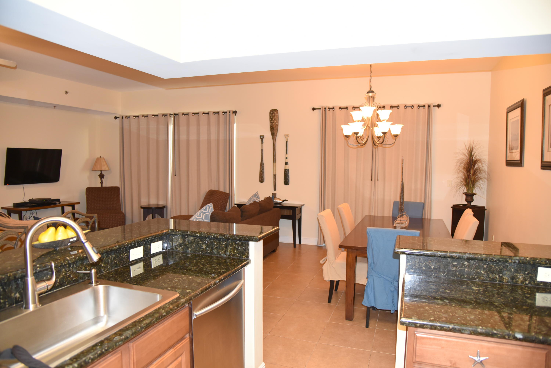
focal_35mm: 24
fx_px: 367
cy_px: 184
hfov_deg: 73.7
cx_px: 276
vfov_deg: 53.2
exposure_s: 1/60
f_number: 4
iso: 1250
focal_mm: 24
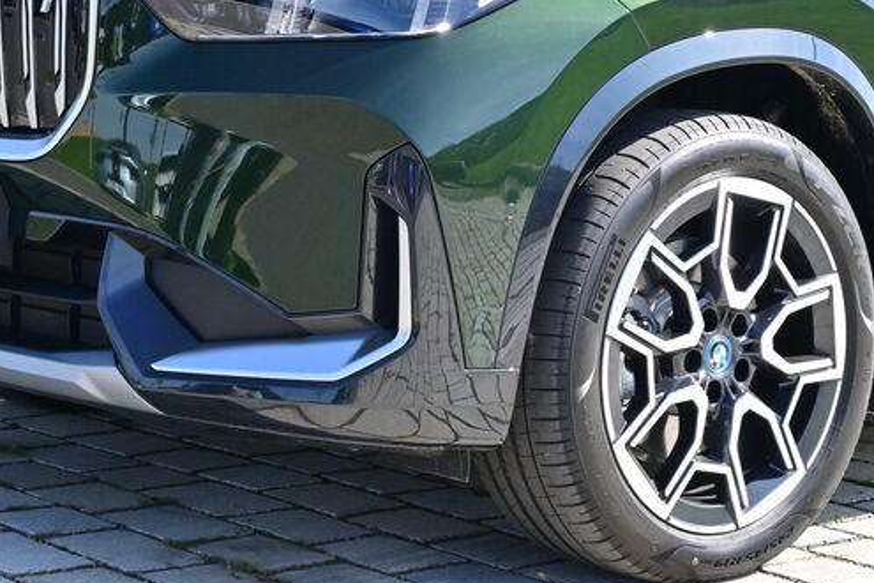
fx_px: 2254
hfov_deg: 21.9
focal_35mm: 93
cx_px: 305
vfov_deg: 14.7
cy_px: 175
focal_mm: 37
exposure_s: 1/500
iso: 800
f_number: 11
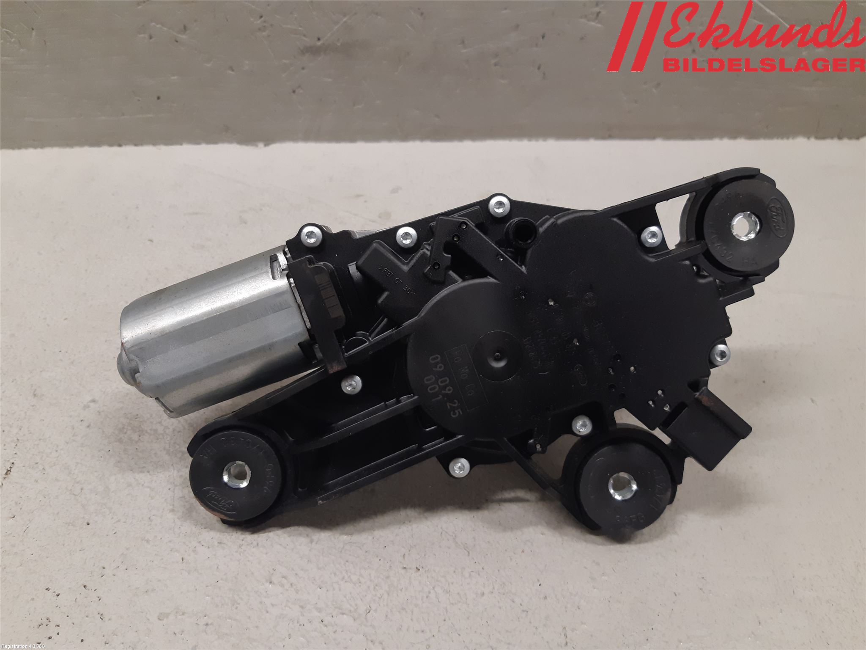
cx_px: 433
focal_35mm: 26
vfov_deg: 53.1
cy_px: 325
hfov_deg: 67.3
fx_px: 650
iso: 160
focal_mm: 3.93
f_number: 1.7
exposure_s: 1/50
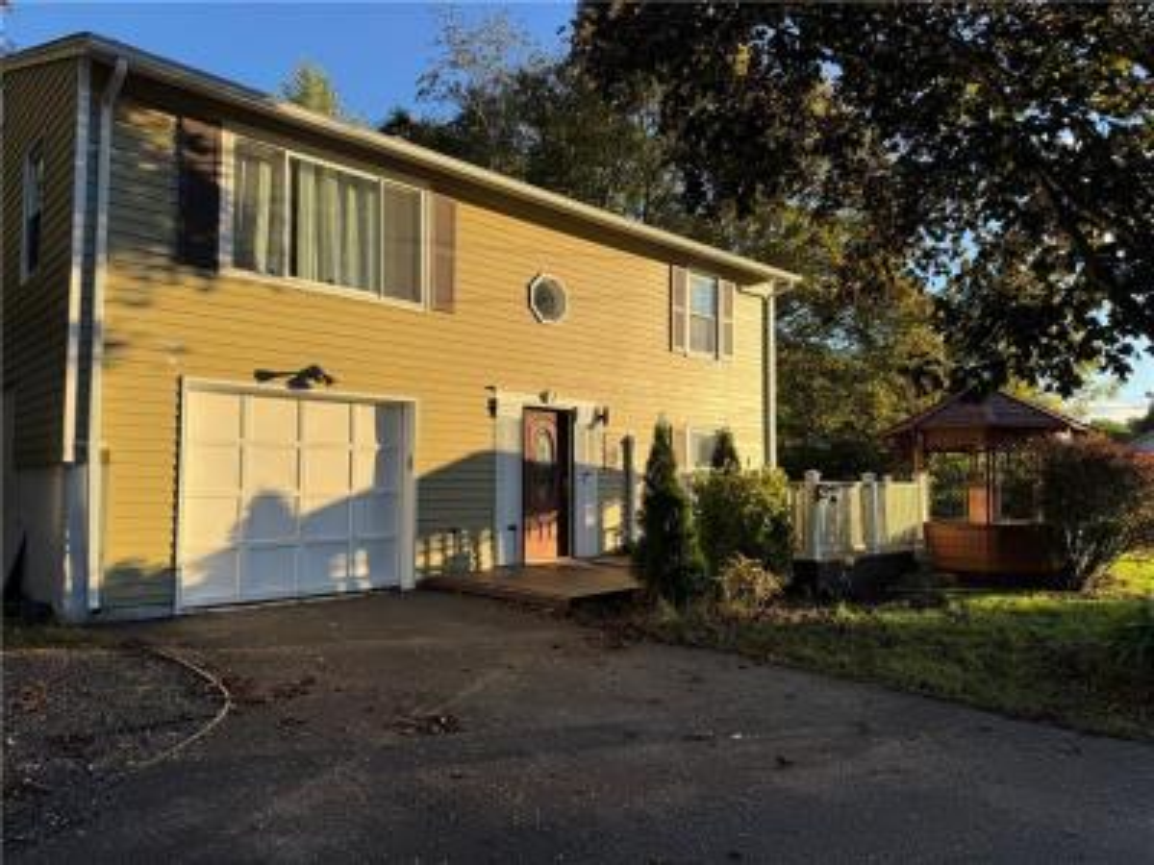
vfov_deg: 56.8
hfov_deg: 71.6
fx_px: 800
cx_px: 577
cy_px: 432
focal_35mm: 24
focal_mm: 6.76
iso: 80
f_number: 1.78
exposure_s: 1/1818
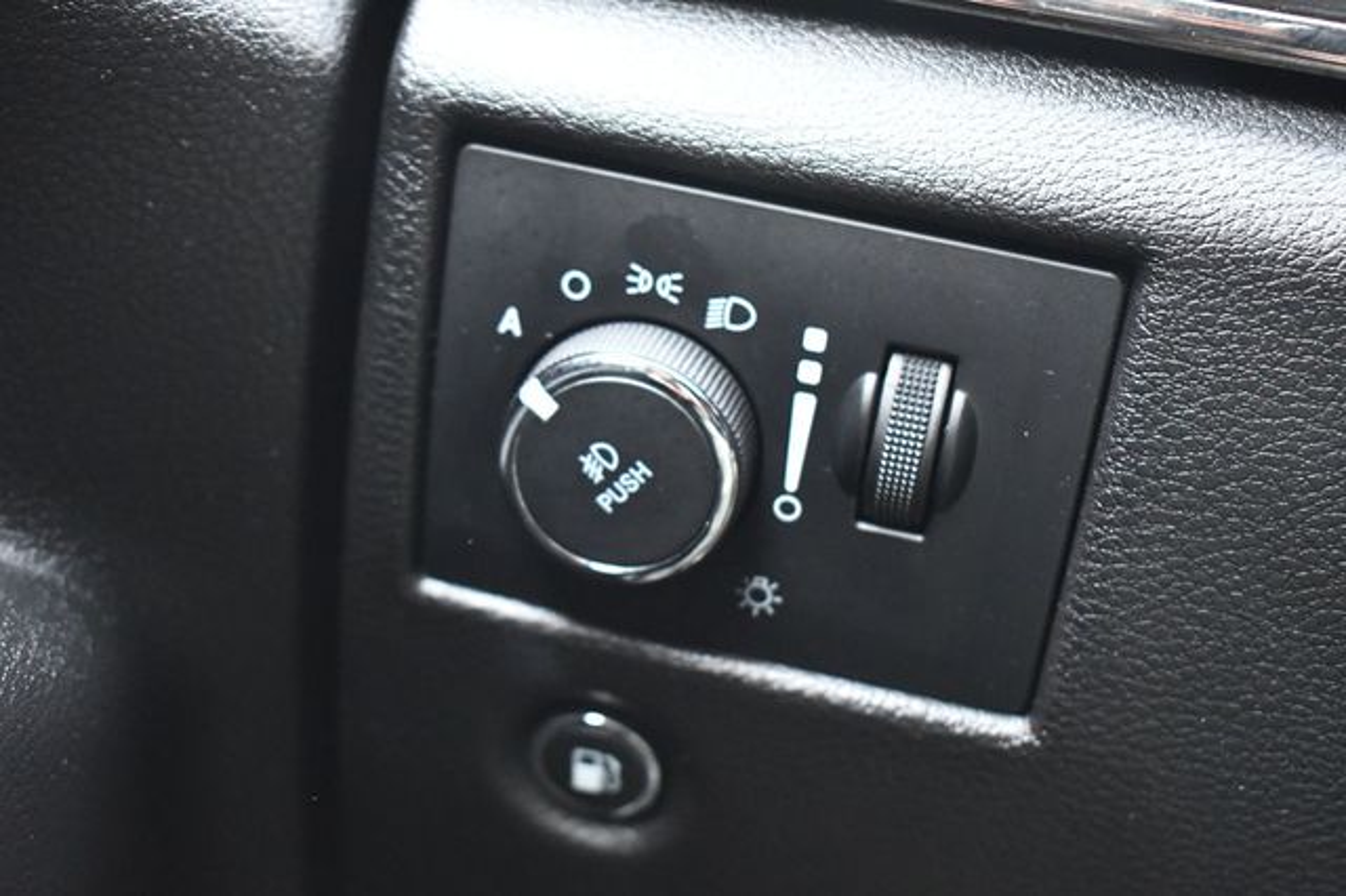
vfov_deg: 23.8
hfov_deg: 35.1
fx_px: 2130
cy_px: 448
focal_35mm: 57
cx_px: 673
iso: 5000
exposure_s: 1/60
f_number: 4.8
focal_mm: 38
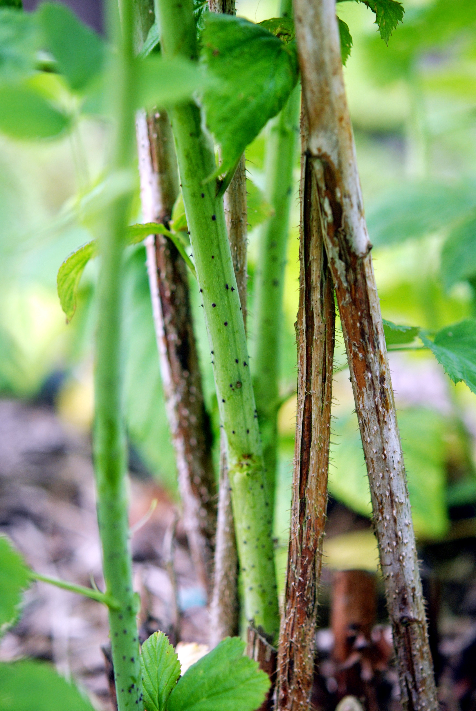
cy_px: 356
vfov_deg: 22.6
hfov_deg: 15.2
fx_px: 1780
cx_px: 238
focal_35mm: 90
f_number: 3.5
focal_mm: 60
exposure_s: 1/200
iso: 400
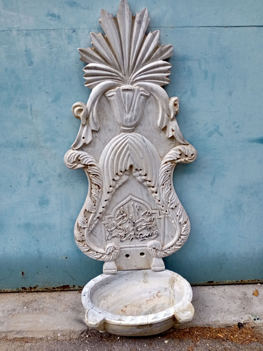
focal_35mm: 28
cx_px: 132
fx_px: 284
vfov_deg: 63.4
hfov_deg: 49.7
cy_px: 176
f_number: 1.8
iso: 111
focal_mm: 4.05
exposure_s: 1/338
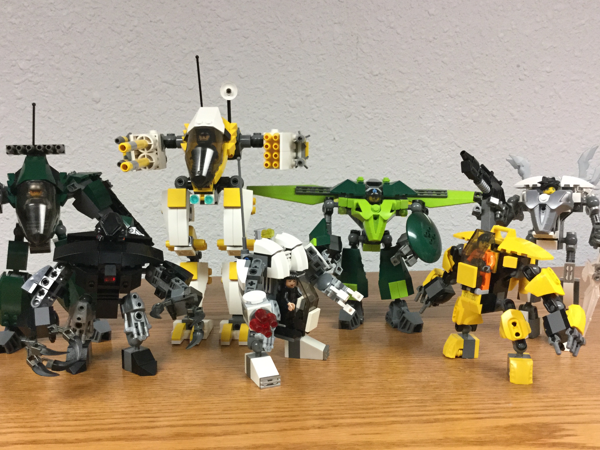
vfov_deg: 38.6
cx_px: 282
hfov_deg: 50.1
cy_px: 247
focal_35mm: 37
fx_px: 641
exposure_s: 1/30
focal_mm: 3.3
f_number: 2.4
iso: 125
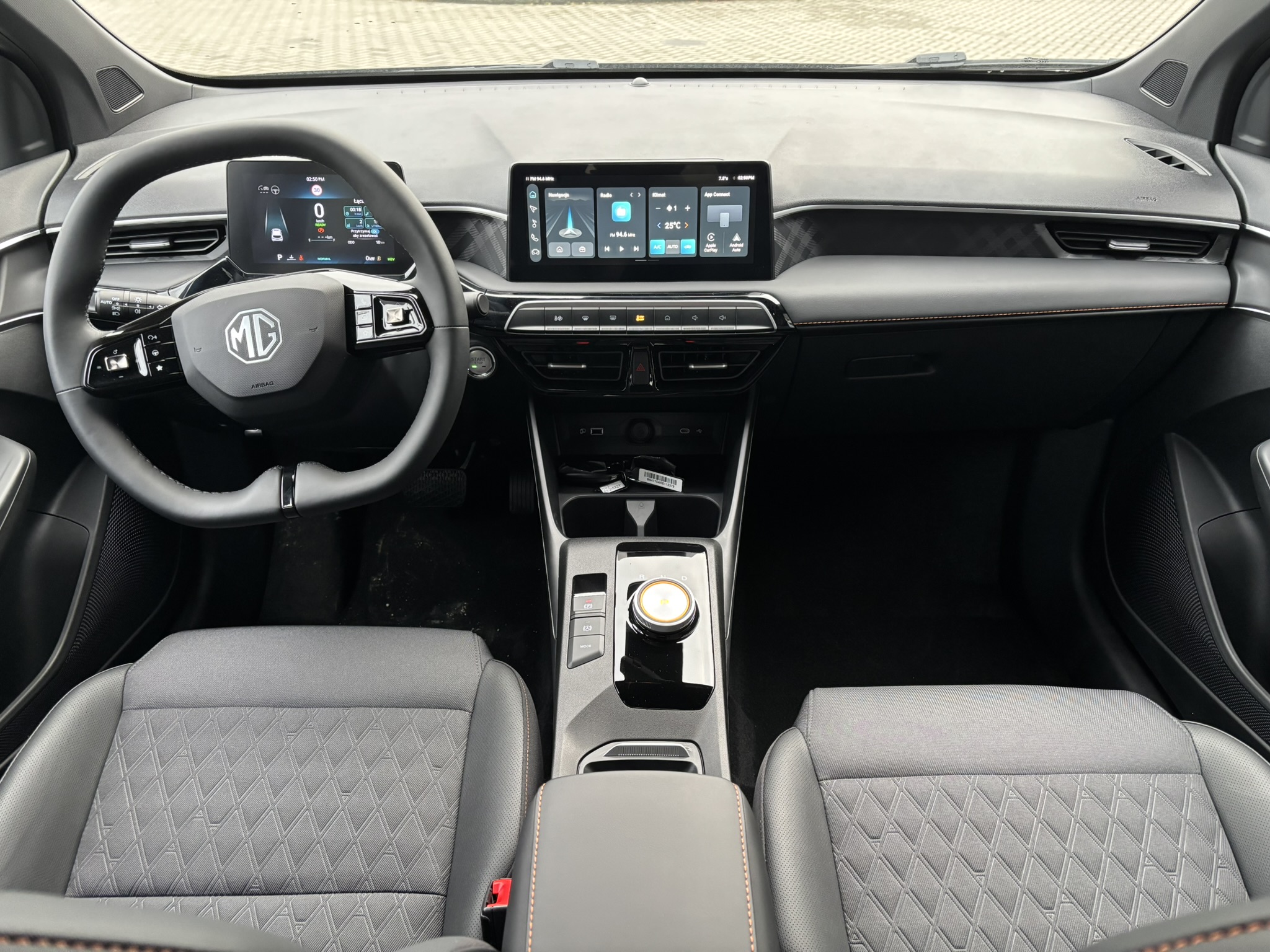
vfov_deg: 53.1
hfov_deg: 67.3
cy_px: 476
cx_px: 635
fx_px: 954
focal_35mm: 26
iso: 250
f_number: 1.6
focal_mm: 5.96
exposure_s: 1/50
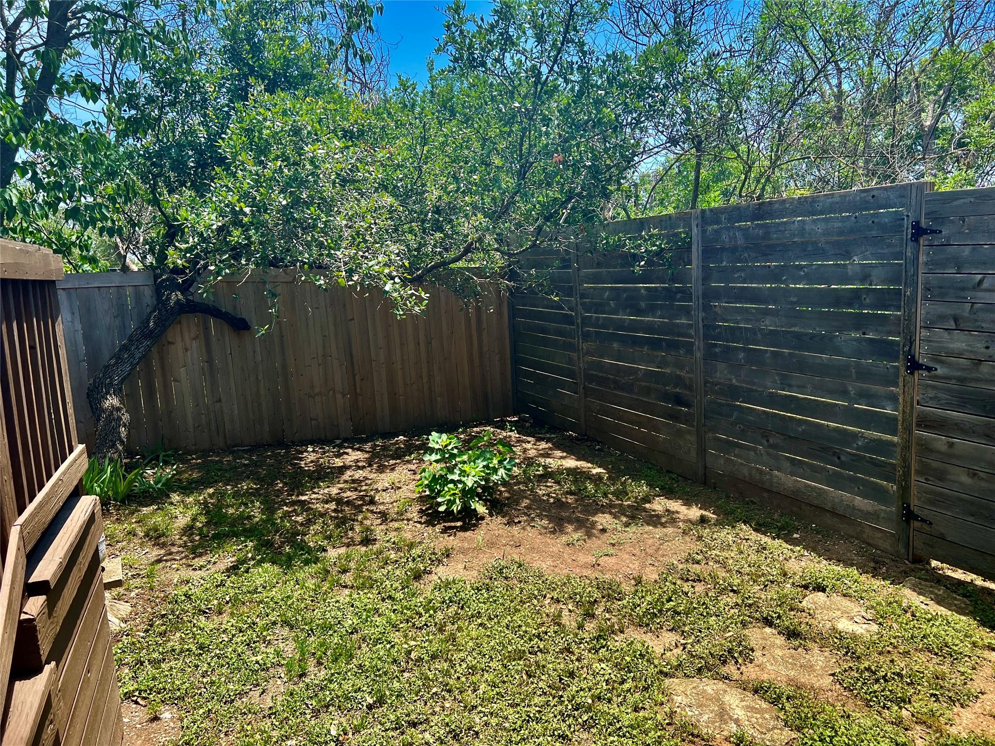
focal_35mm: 26
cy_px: 373
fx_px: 747
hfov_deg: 67.3
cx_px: 498
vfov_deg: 53.1
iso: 50
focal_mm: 5.7
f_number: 1.5
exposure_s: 1/1361
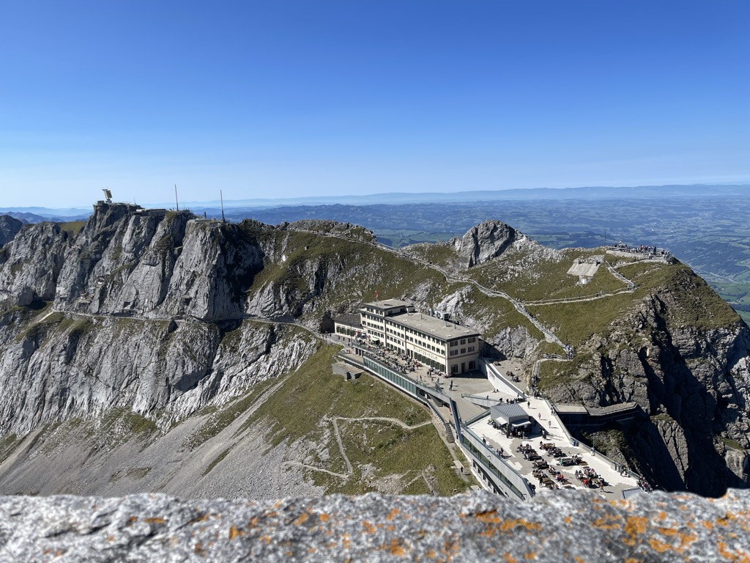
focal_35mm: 25
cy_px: 282
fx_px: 542
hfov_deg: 69.4
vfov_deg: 54.9
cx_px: 375
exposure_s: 1/4049
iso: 32
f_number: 1.6
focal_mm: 5.1
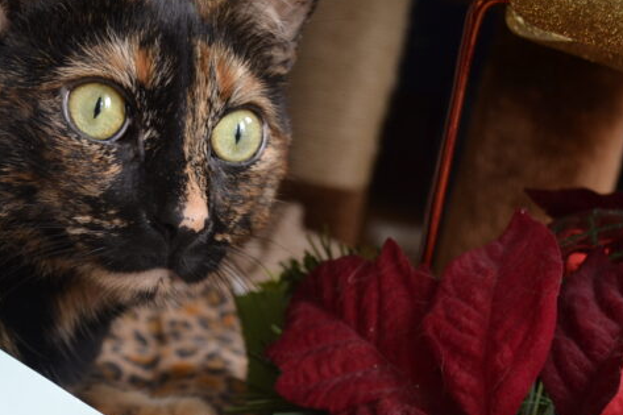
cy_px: 305
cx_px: 208
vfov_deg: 17.4
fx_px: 1349
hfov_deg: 25.9
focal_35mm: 78
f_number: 4
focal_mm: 24
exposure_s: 1/25
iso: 400
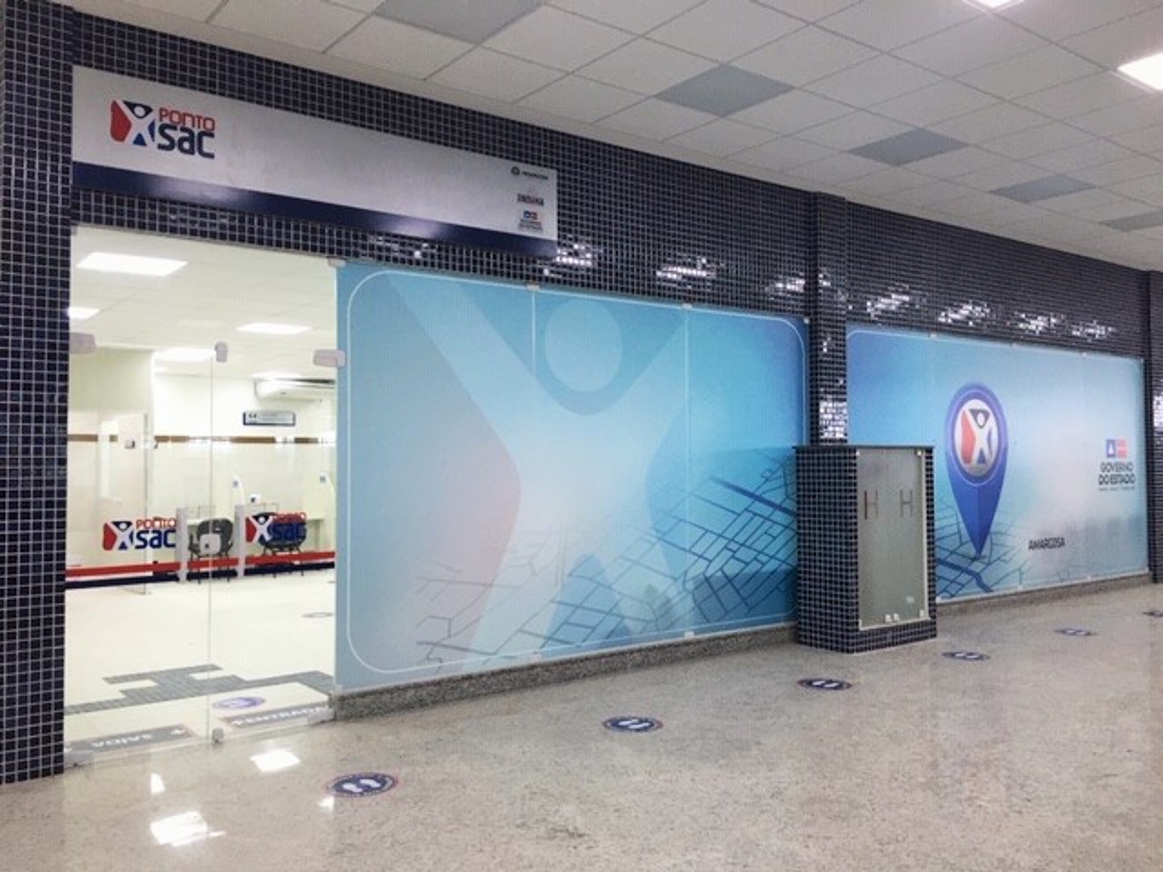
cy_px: 436
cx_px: 582
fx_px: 974
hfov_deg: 61.7
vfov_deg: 48.2
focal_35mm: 29
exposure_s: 1/30
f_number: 2.2
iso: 40
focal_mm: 4.15
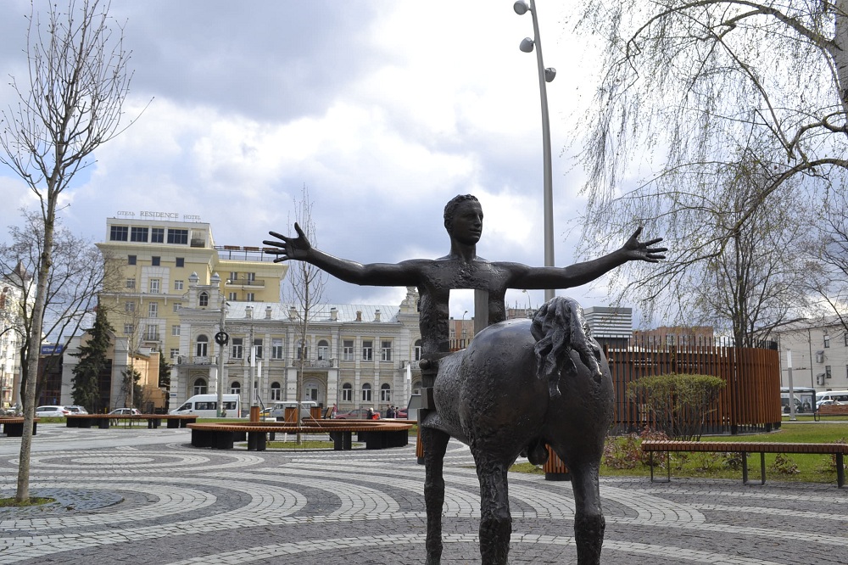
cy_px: 282
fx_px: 706
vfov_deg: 43.6
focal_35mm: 30
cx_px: 424
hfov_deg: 61.9
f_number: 8
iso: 100
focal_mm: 20
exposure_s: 1/250
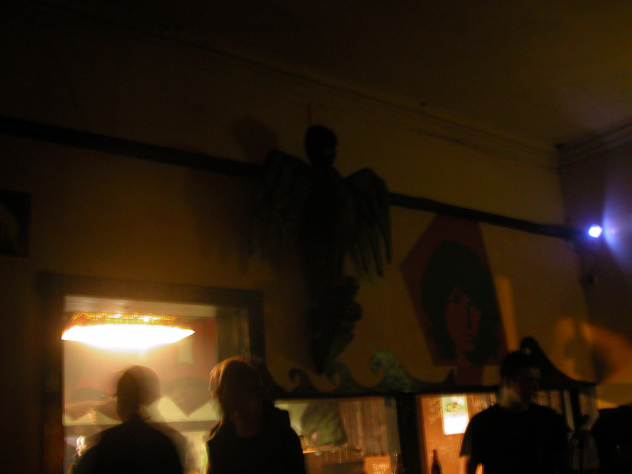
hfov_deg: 47.8
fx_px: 712
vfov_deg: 36.8
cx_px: 336
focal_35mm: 39
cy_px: 261
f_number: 2.8
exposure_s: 1
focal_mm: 8.9
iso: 400
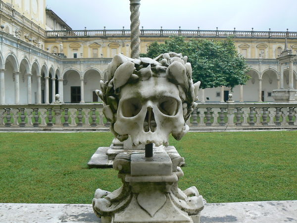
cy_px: 112
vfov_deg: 39.7
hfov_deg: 51.4
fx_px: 309
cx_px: 148
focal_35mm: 36
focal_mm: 6
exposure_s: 1/160
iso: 80
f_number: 5.6
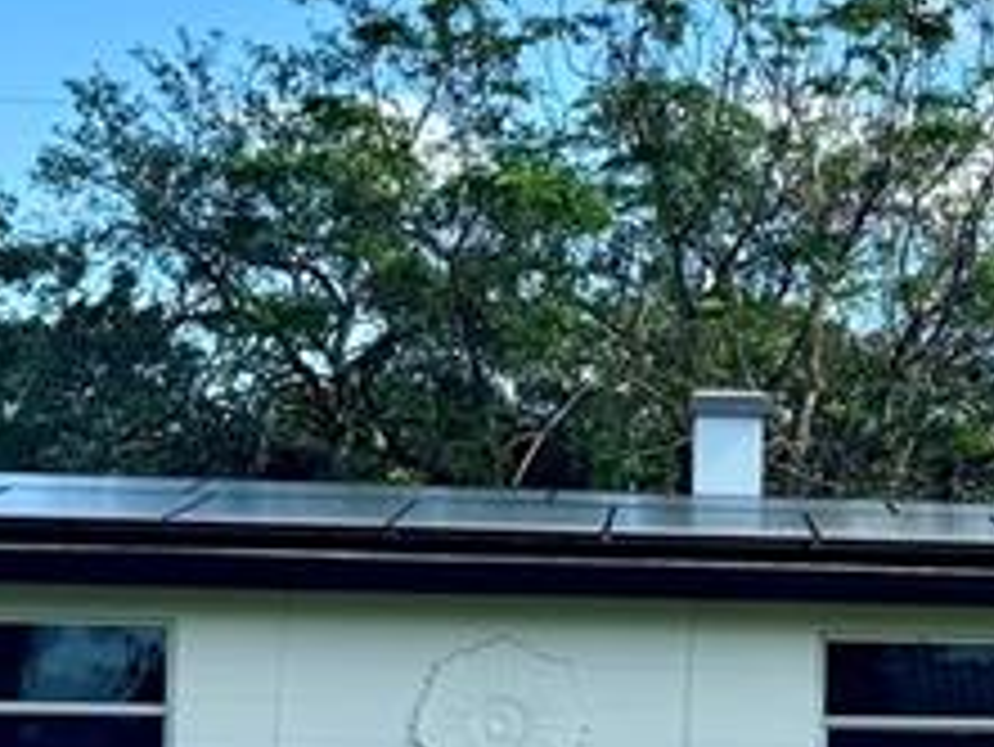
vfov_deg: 13.2
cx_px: 1169
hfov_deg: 17.0
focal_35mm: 111
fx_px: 3189
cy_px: 688
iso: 80
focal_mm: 6.76
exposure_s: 1/4310
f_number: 1.78
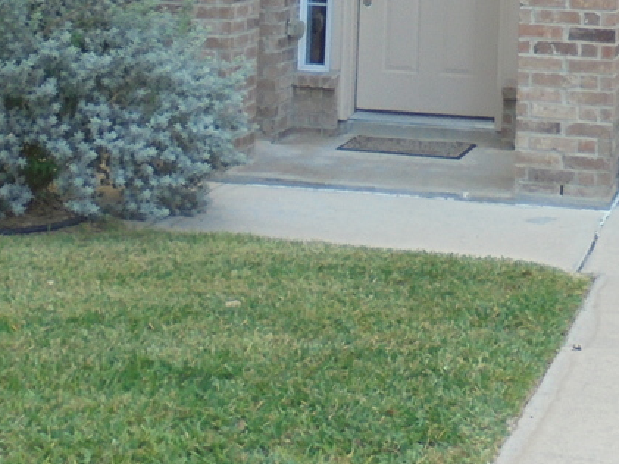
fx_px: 1592
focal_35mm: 89
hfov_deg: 21.8
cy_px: -217
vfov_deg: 15.4
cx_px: 466
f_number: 3.5
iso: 100
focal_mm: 4.6
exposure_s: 1/100
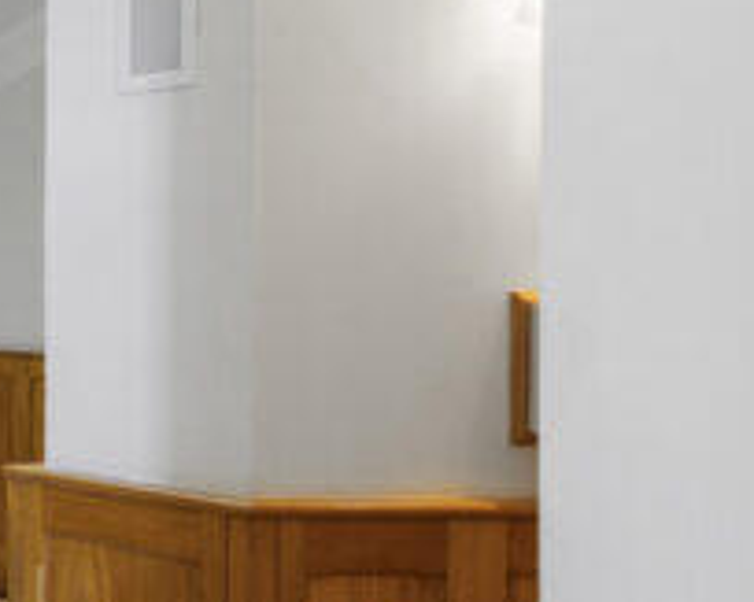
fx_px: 1472
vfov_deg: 23.1
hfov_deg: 22.7
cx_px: -414
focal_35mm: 66
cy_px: 292
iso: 640
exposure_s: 1/1.67
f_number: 8
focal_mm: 14
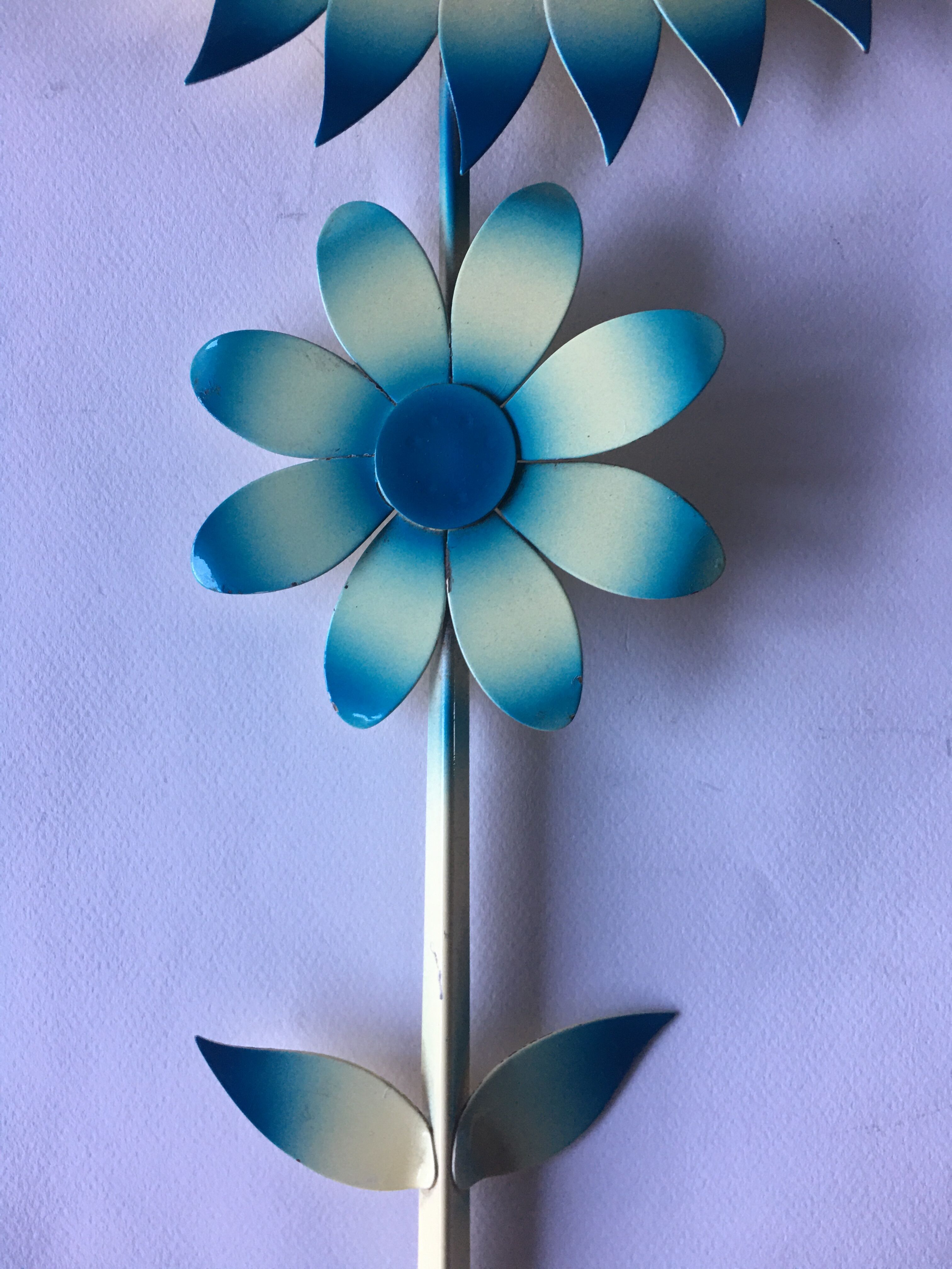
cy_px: 634
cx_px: 476
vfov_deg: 61.7
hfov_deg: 48.2
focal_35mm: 29
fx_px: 1063
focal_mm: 4.15
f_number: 2.2
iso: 40
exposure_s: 1/33
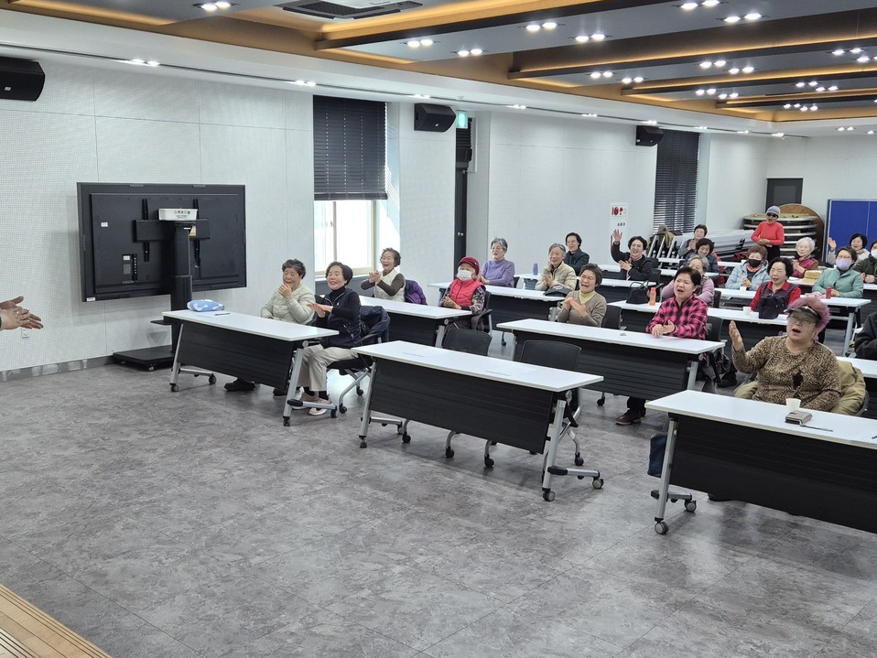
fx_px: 912
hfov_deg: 51.3
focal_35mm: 36
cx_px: 428
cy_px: 303
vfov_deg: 39.6
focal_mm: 5.4
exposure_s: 1/180
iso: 160
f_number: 1.8
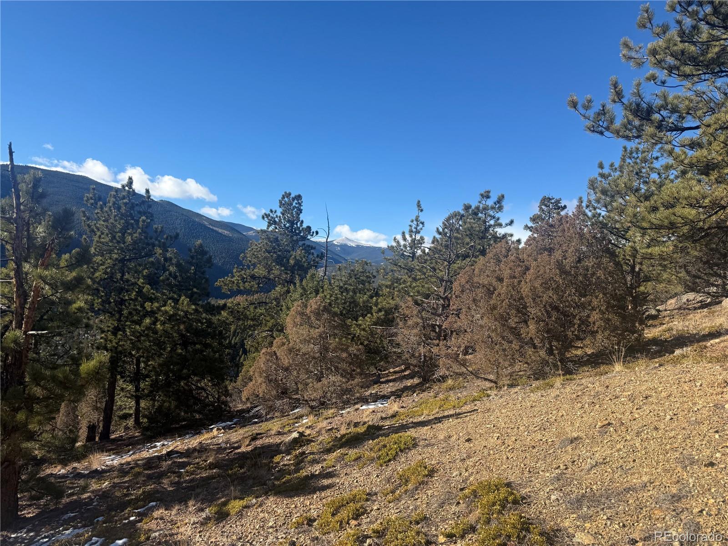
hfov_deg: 71.6
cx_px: 364
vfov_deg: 56.8
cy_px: 273
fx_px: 505
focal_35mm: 24
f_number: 1.78
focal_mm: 6.76
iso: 80
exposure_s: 1/3425
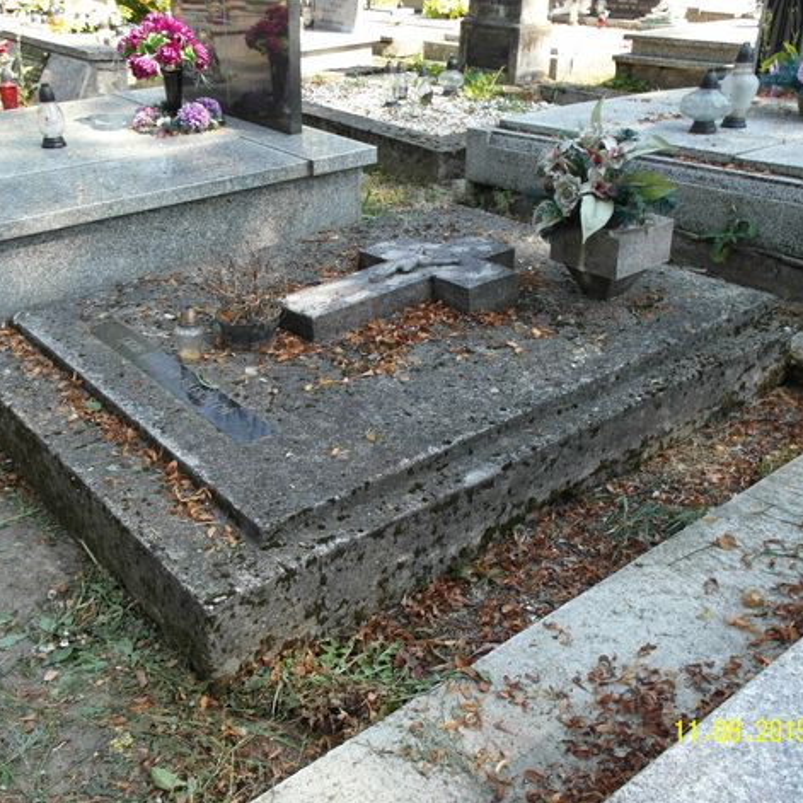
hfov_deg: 45.9
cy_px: 407
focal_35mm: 36
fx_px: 945
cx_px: 341
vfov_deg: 46.0
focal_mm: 6.5
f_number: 3.6
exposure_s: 1/125
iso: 80
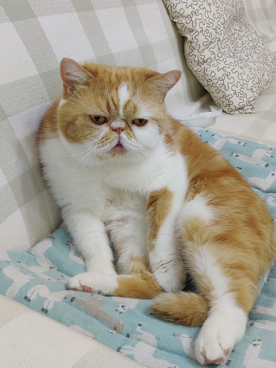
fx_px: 287
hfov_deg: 51.4
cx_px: 138
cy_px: 184
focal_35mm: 27
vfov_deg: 65.3
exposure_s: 1/50
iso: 1600
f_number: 1.75
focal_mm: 4.75
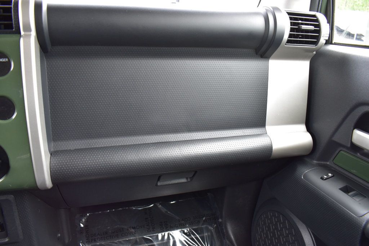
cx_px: 184
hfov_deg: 67.4
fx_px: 277
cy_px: 123
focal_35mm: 27
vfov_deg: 47.9
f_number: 6.3
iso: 400
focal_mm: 18
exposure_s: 1/20
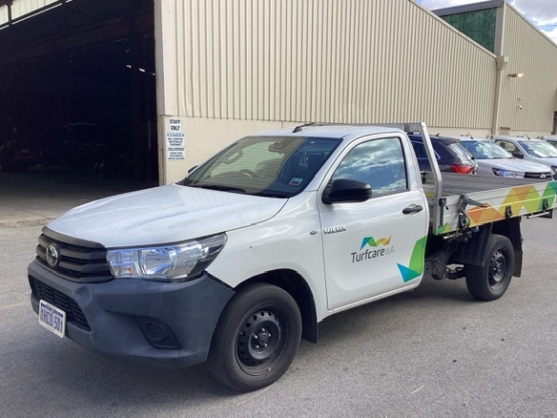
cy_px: 218
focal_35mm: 34
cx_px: 291
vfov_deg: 41.8
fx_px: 547
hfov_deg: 53.9
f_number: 2.4
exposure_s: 1/715
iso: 25
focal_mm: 3.3
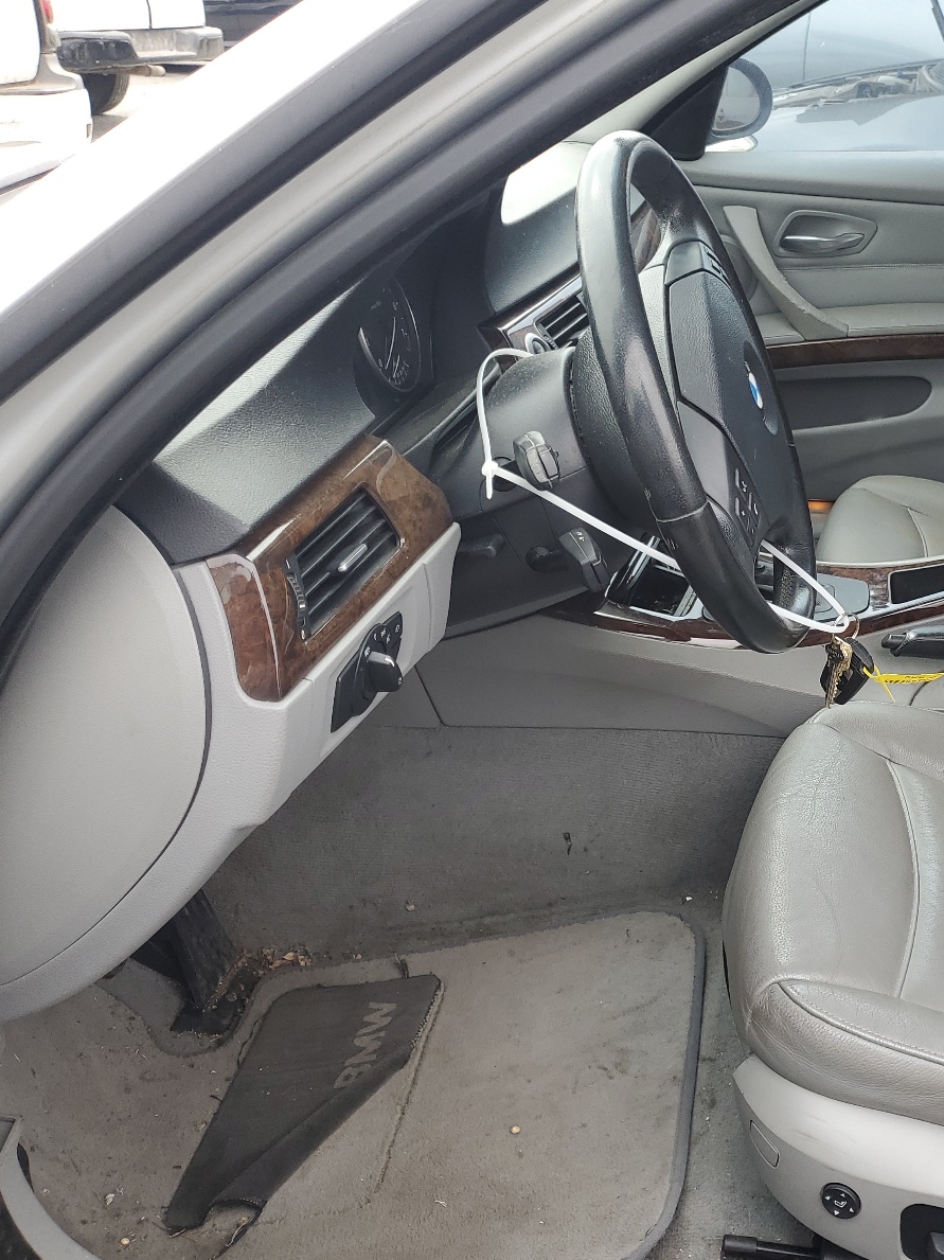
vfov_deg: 52.6
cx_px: 847
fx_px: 1273
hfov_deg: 38.0
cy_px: 635
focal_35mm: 35
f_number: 1.5
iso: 50
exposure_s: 1/323
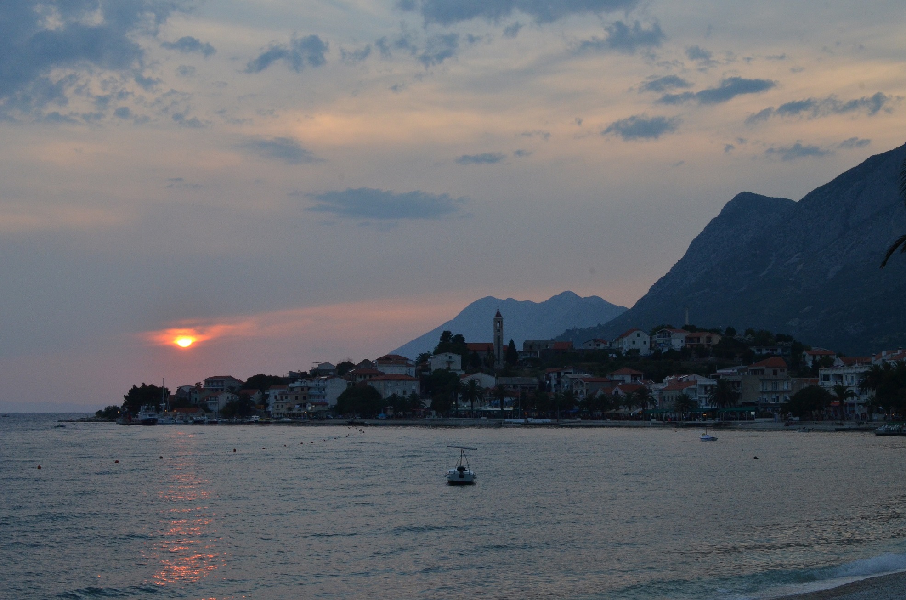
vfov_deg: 21.5
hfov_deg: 32.0
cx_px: 453
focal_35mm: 63
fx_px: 1582
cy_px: 300
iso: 1000
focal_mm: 42
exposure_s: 1/160
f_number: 16
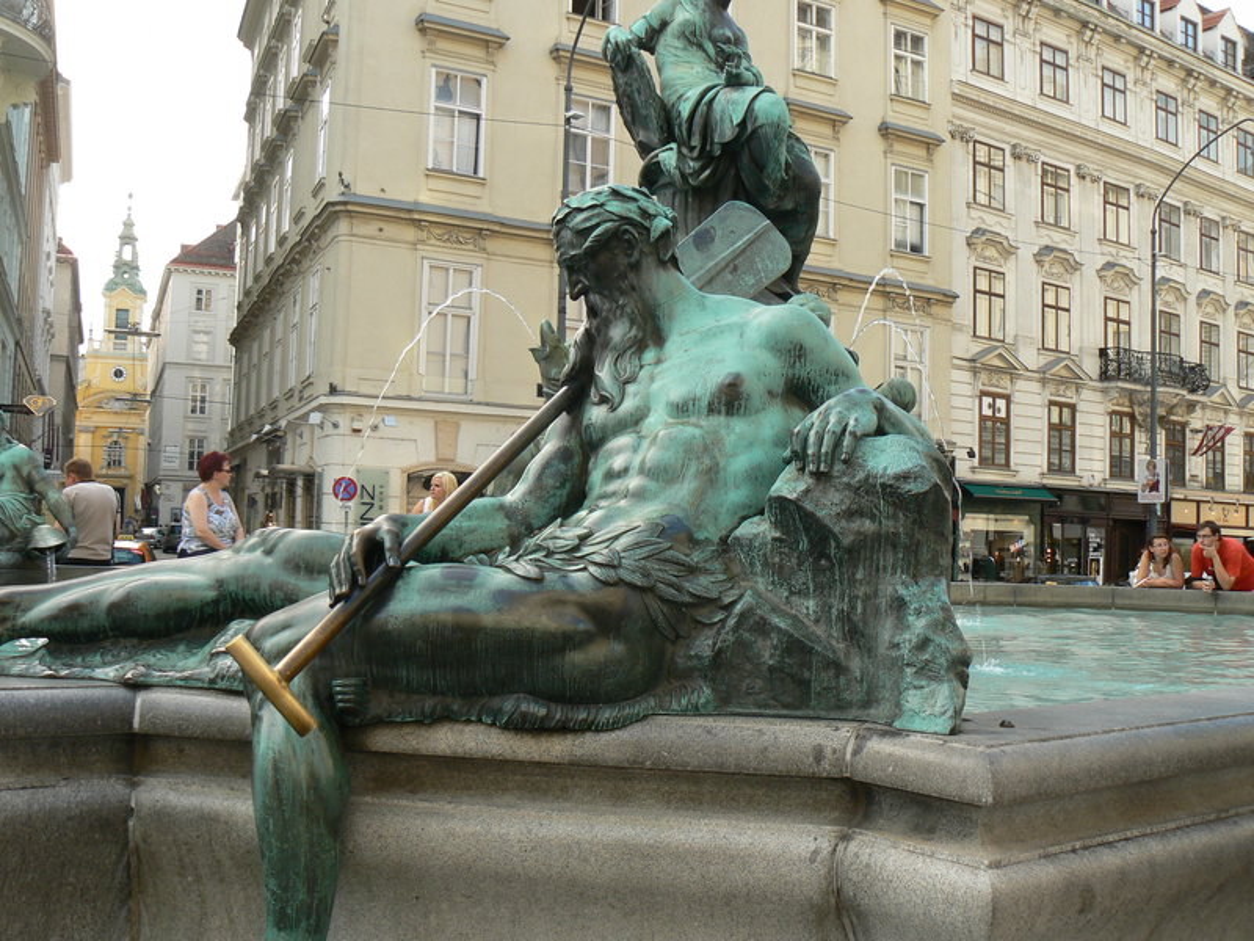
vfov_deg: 39.7
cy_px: 470
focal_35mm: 36
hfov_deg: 51.4
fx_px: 1304
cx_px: 627
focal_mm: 6
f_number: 4.5
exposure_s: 1/125
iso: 80
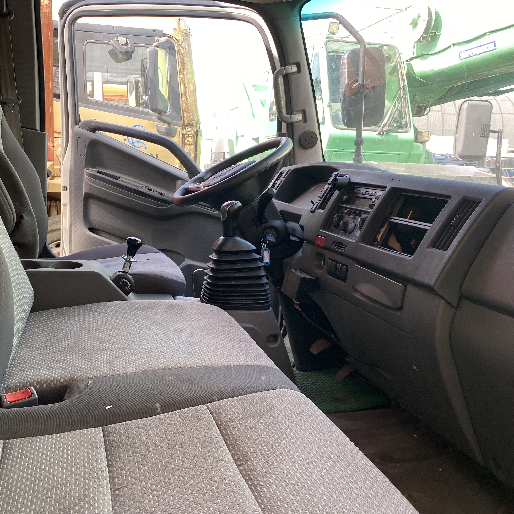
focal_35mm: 31
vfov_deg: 52.5
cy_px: 258
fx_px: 521
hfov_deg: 51.8
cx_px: 182
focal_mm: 4.25
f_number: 1.8
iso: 40
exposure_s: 1/122
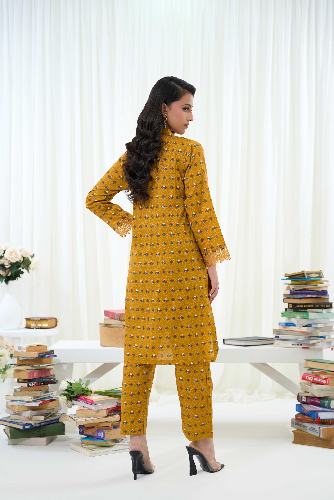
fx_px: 794
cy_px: 250
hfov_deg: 23.7
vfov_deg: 35.0
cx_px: 167
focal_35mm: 57
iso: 125
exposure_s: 1/125
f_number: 2.8
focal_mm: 57.1
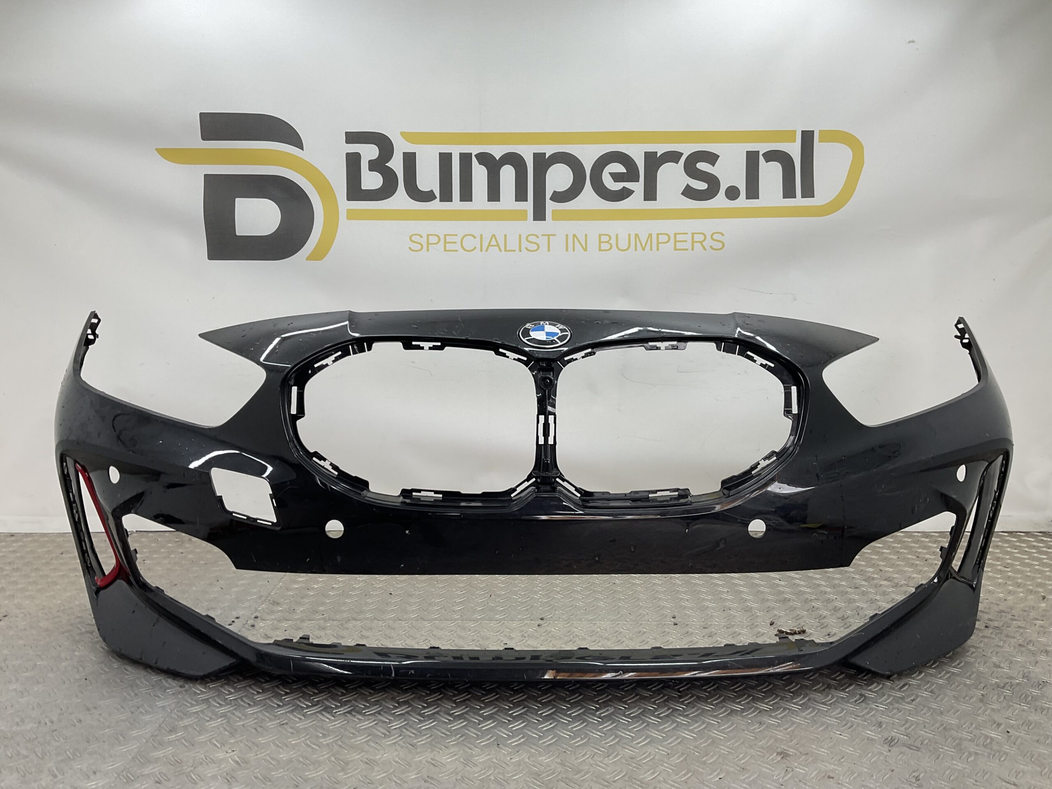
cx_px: 526
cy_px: 394
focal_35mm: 29
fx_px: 881
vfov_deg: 48.2
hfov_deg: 61.7
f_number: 1.8
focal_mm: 3
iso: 16
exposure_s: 1/116
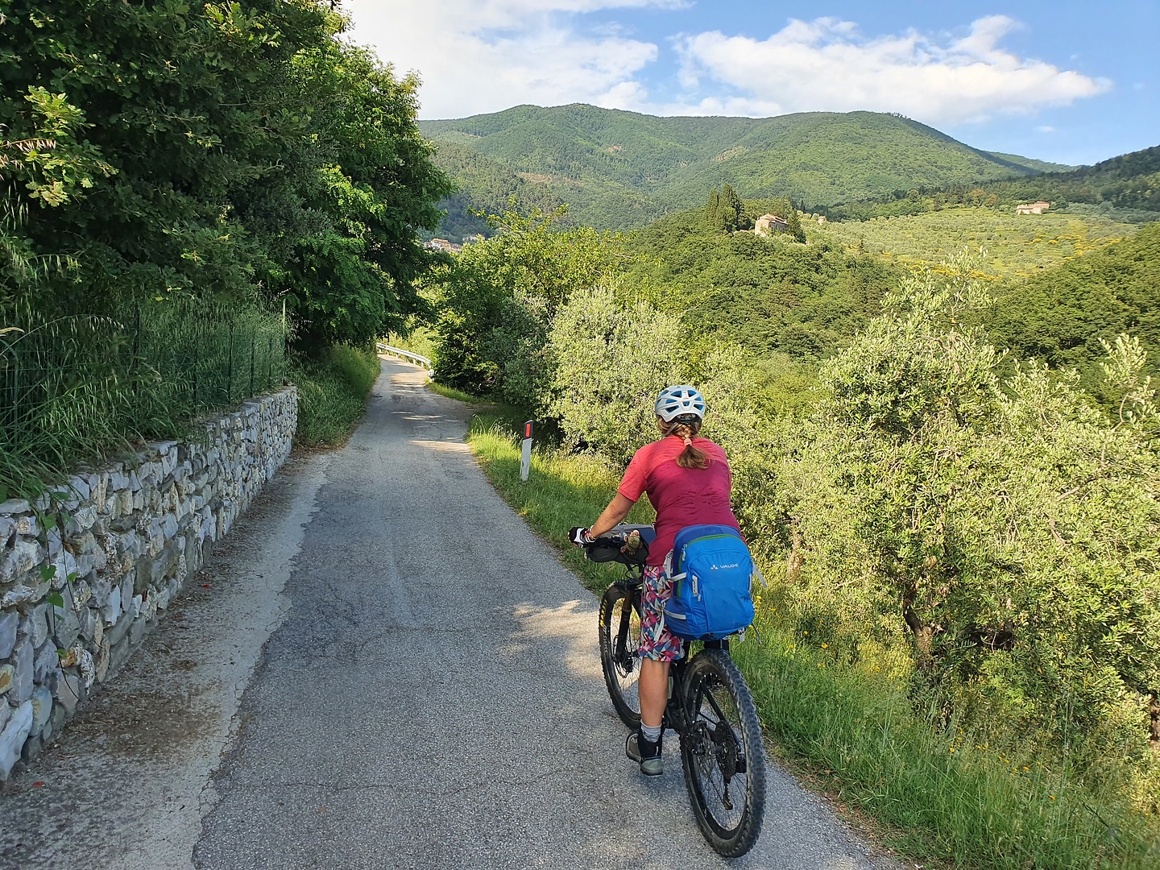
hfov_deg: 67.3
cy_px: 435
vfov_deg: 53.1
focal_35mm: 26
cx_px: 580
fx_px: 871
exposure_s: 1/824
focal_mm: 4.32
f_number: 2.4
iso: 50
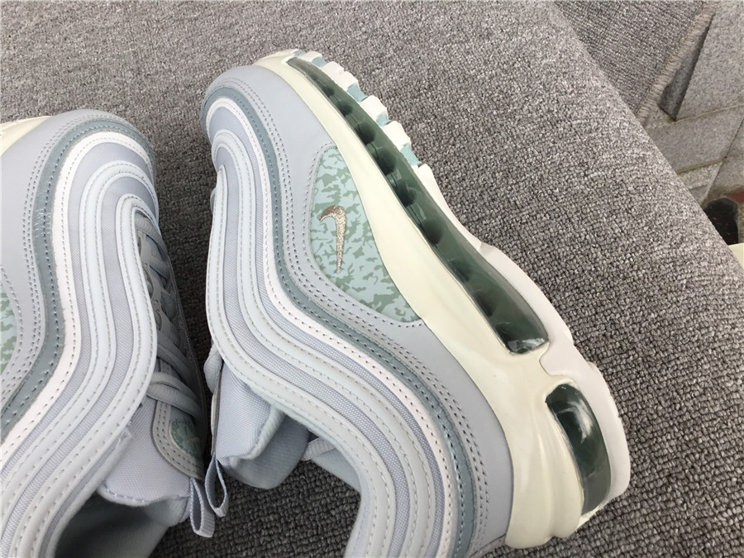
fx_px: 666
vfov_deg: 45.4
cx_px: 372
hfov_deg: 58.4
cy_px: 279
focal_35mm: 31
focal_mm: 3.3
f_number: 2.4
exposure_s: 1/100
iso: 32
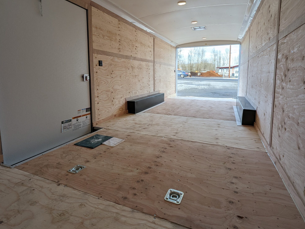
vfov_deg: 73.9
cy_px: 90
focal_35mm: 17
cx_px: 159
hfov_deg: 90.9
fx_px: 150
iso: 45
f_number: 2.2
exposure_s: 1/353
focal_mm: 1.95
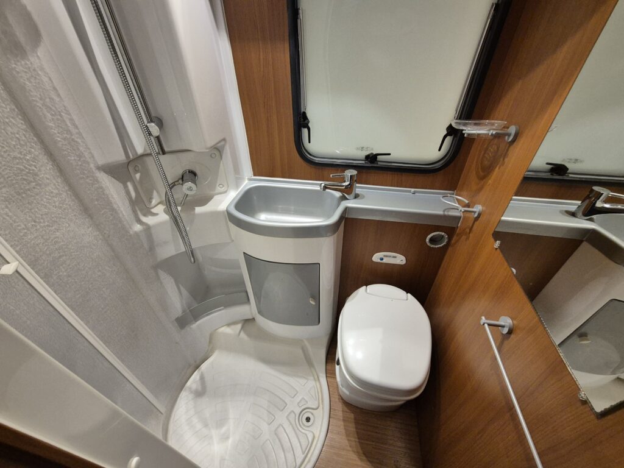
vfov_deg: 89.9
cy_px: 234
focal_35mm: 13
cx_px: 312
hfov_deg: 106.2
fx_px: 234
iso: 800
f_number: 2.2
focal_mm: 2.2
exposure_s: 1/50
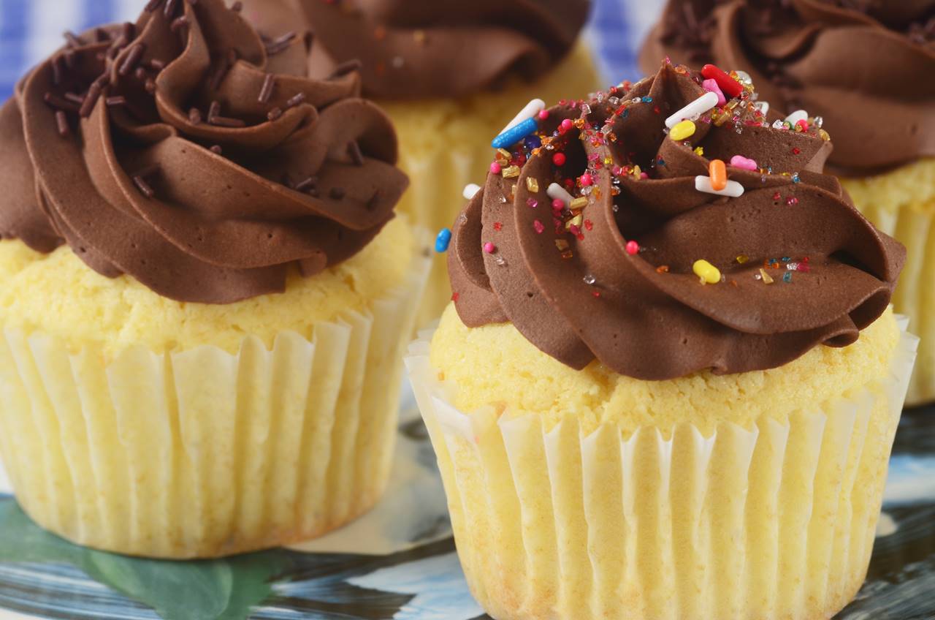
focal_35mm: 158
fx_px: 4082
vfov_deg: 8.7
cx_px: 468
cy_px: 310
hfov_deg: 13.1
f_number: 8
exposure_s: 1/100
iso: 100
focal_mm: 105
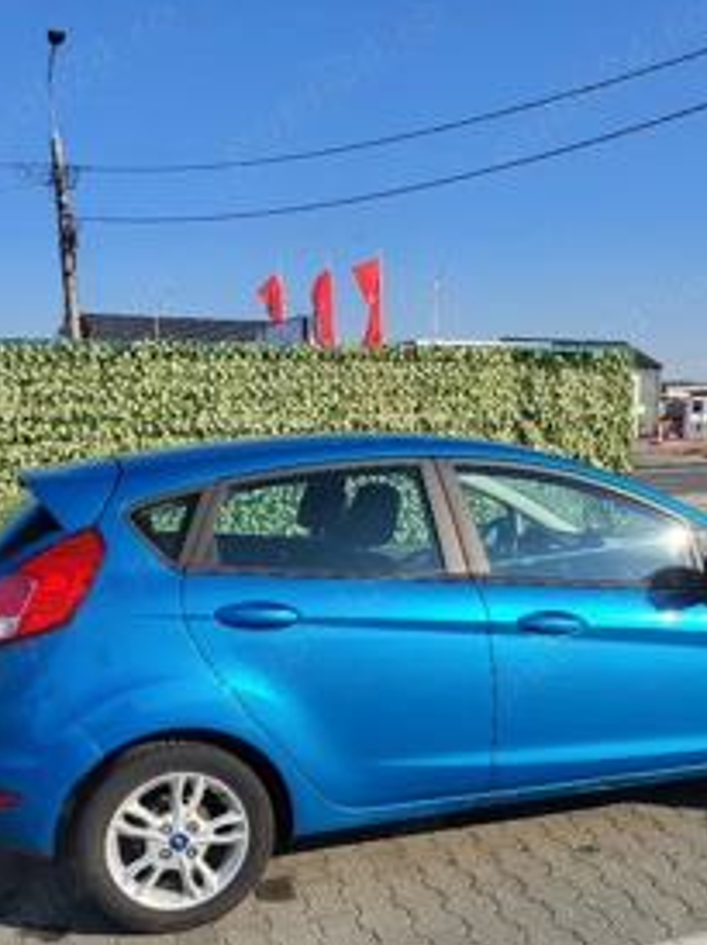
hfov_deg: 37.6
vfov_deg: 47.8
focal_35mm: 38
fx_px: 1036
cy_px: 662
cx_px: 400
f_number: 1.8
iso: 40
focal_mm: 5.4
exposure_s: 1/2000
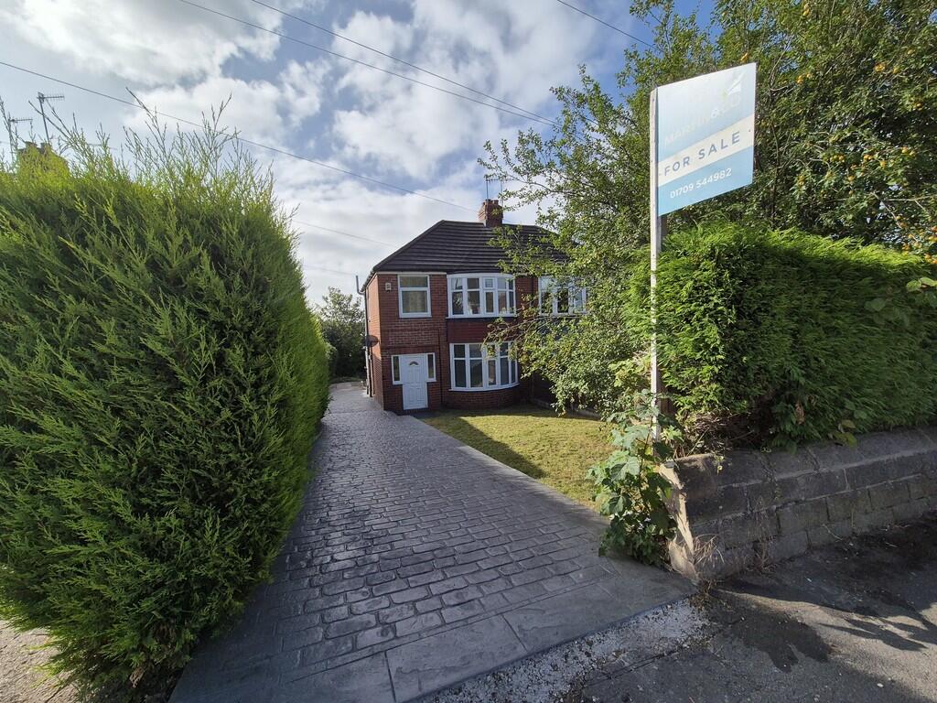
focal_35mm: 13
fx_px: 352
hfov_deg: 106.2
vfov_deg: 89.9
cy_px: 352
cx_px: 468
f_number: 2.2
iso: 50
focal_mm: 2.2
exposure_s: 1/2928
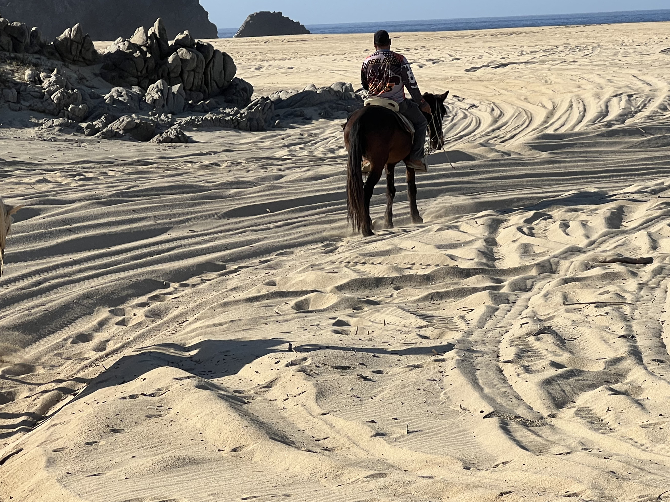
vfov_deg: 12.6
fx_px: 2284
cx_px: 370
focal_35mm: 118
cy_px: 261
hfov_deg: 16.7
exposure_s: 1/1193
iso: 32
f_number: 2.8
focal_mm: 9
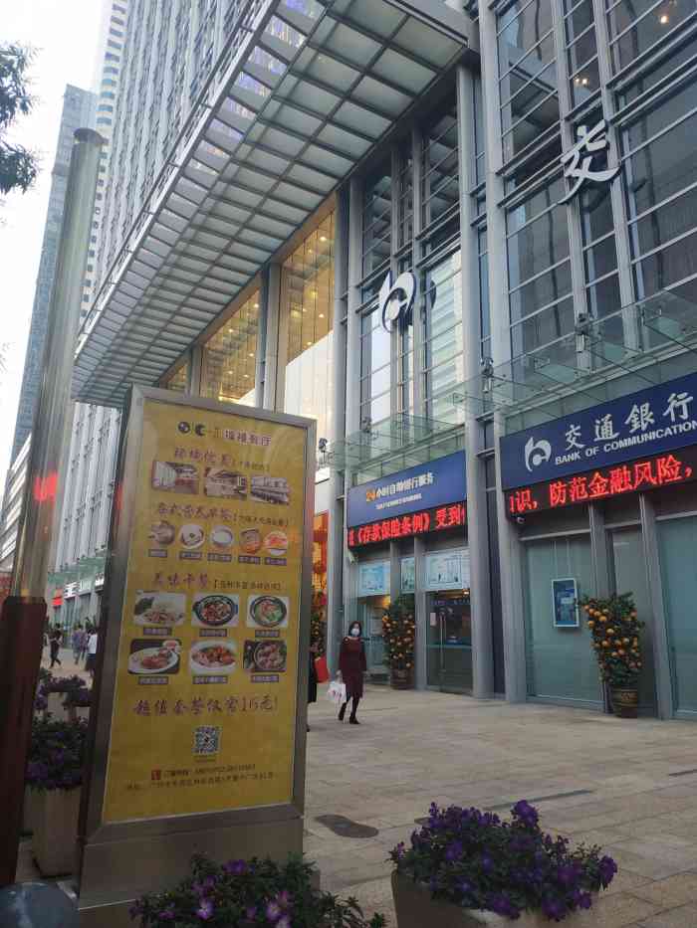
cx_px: 348
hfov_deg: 56.8
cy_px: 464
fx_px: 644
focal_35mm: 24
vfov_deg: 71.6
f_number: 1.9
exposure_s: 1/111
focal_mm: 3.94
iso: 250
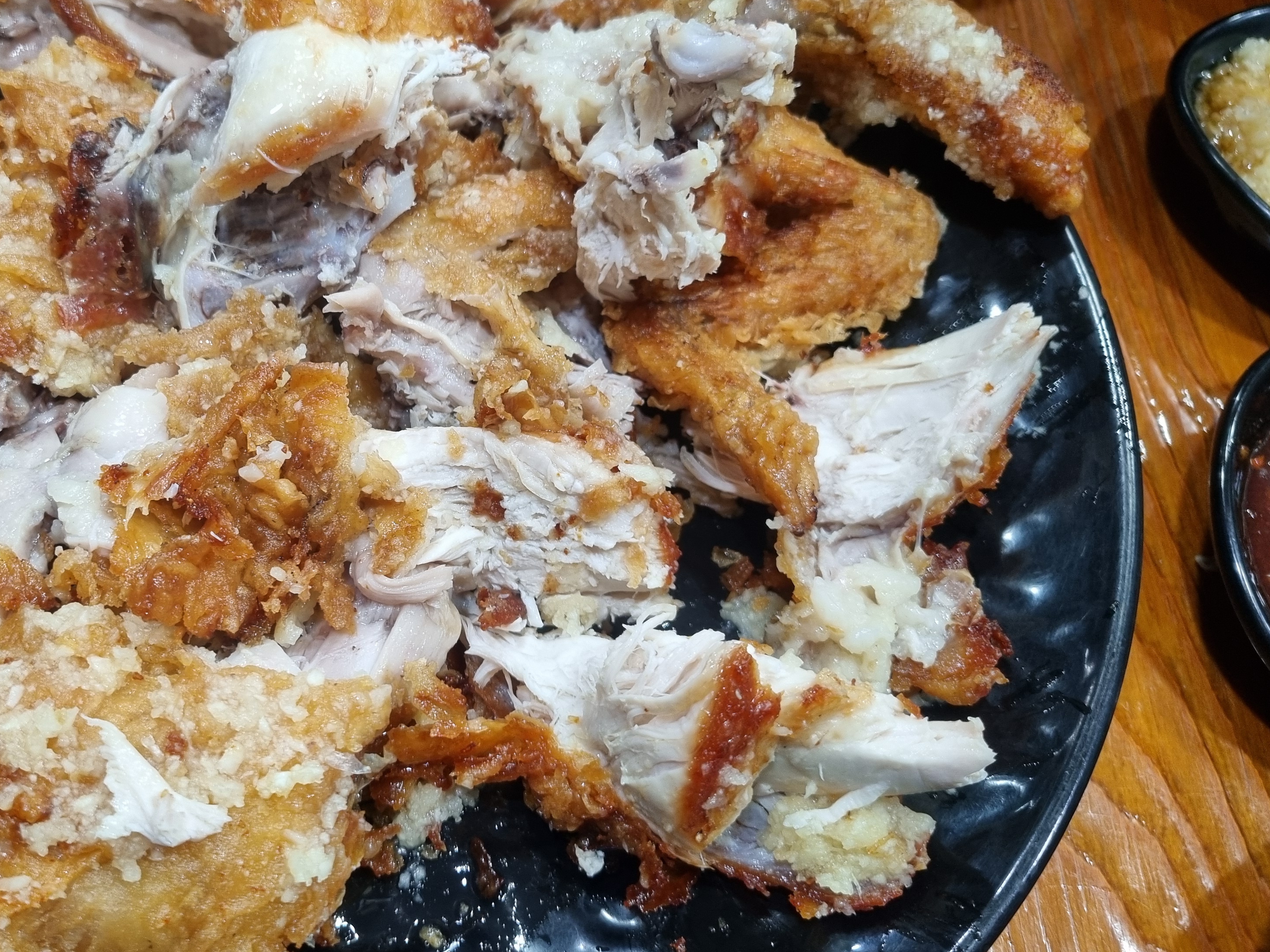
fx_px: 1321
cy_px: 419
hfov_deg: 50.2
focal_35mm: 36
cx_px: 402
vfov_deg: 39.6
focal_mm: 5.4
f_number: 1.8
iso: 200
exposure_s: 1/40
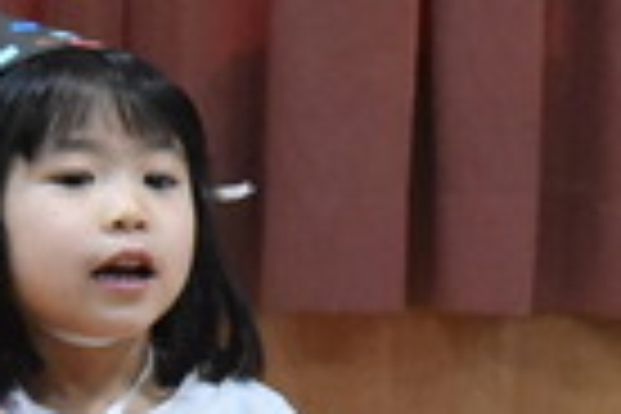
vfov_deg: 2.3
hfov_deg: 3.4
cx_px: 1537
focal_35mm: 598
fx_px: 10308
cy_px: 171
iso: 4000
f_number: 6.3
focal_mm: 55
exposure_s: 1/160
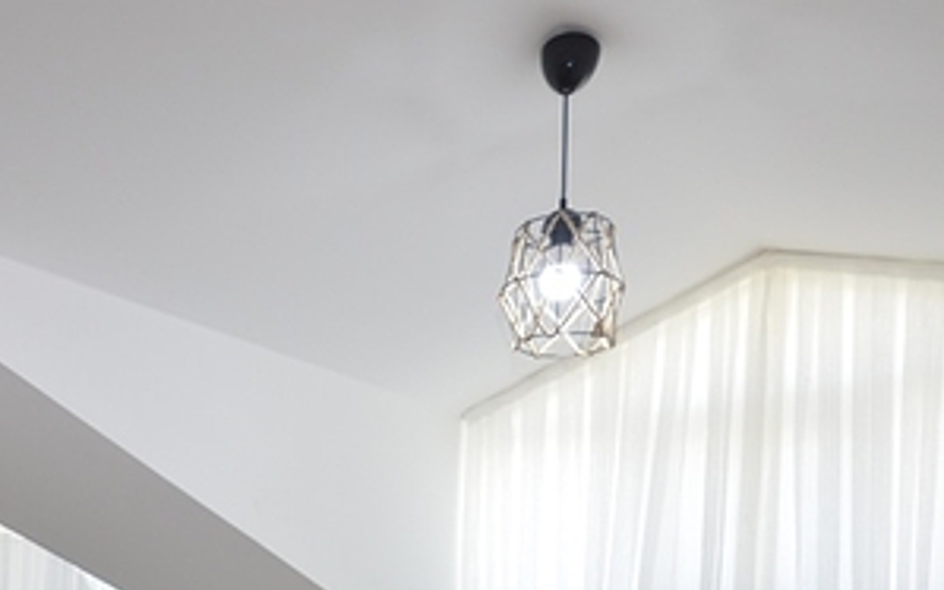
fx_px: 952
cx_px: 254
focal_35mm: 37
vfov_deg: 30.1
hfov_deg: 50.9
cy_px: 685
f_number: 5.6
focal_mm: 10
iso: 400
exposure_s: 1/60
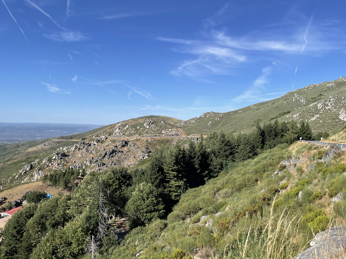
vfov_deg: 53.1
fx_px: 260
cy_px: 130
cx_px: 173
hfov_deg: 67.3
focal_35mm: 26
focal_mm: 4.2
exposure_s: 1/3401
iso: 32
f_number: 1.6
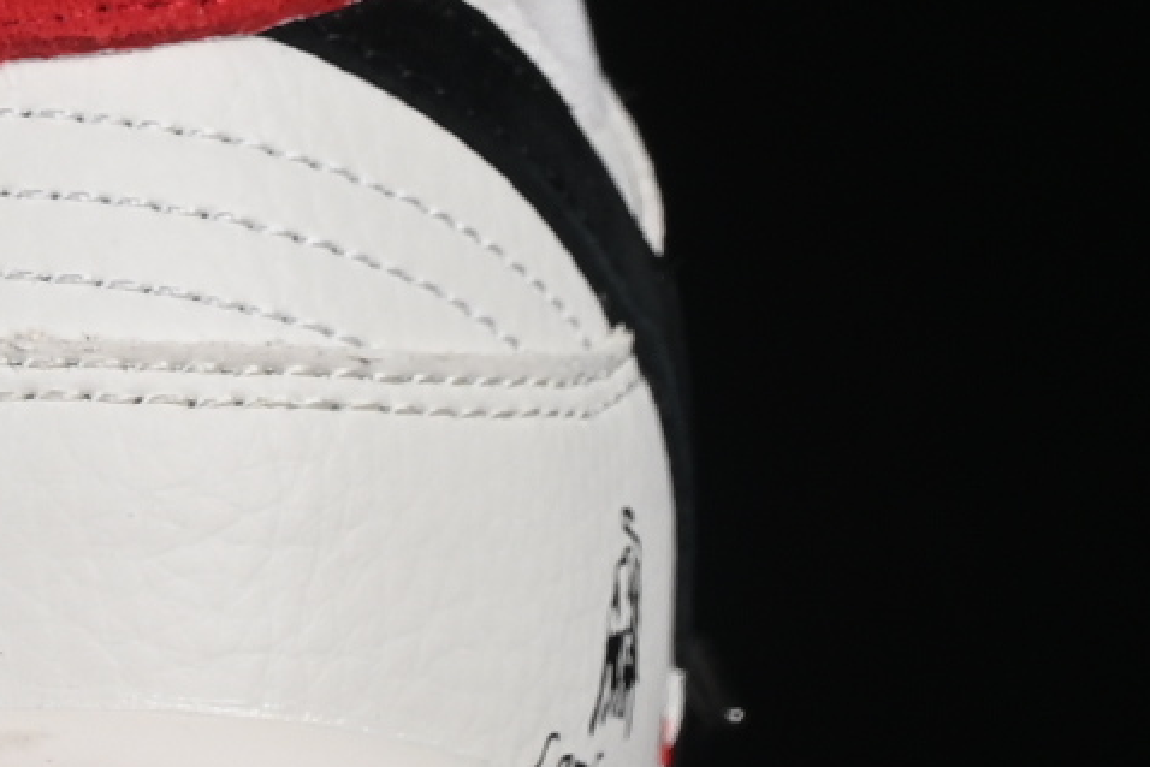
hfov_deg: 4.7
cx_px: -671
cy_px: -87
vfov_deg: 3.1
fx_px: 13963
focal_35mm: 437
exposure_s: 1/80
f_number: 8
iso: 160
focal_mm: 50
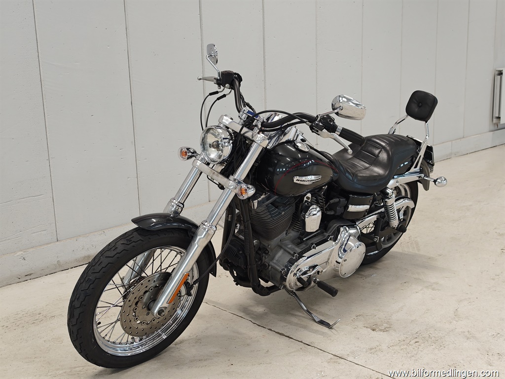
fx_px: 671
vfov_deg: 31.5
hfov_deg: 41.2
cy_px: 190
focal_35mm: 46
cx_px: 252
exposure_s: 1/100
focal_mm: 8.72
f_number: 2
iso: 301
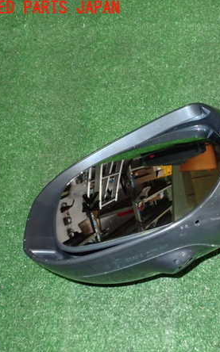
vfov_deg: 46.2
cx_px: 214
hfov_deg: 28.2
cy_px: 177
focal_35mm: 43
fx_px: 413
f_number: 6.3
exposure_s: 1/30
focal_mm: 5.4
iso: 800
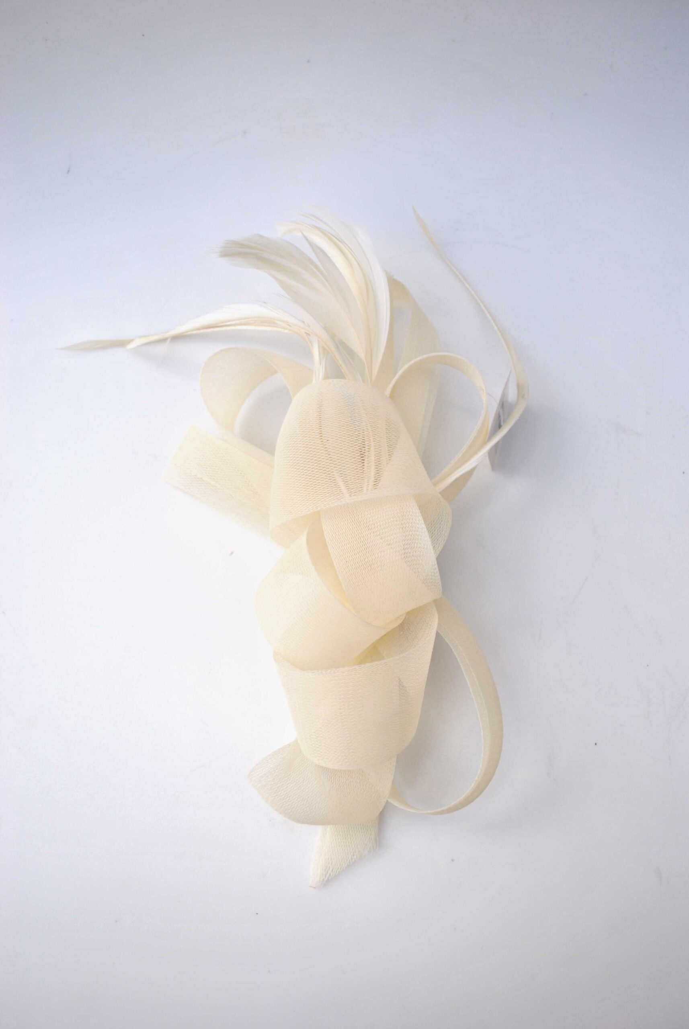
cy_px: 514
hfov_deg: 37.0
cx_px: 344
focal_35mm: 36
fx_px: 1030
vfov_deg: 53.1
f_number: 4
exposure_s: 1/500
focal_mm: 24
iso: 100
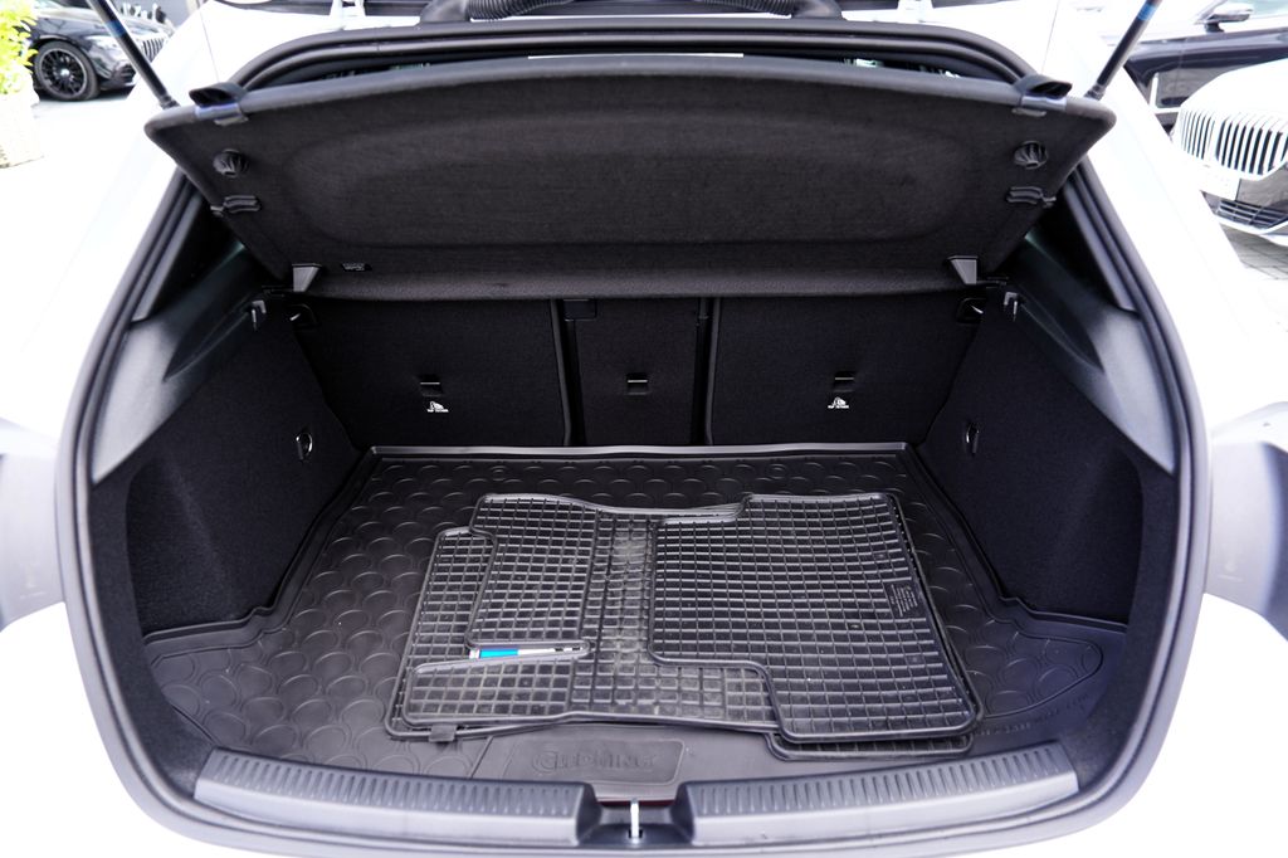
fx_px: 858
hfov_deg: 73.8
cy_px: 429
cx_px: 644
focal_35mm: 24
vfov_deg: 53.1
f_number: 4
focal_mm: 24
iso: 160
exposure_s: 1/60
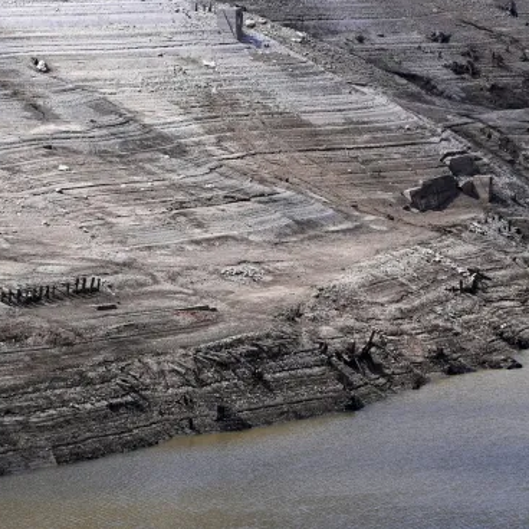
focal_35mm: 263
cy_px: 293
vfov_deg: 6.7
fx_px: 4547
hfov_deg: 6.7
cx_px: 295
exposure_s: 1/2000
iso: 125
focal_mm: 150
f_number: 4
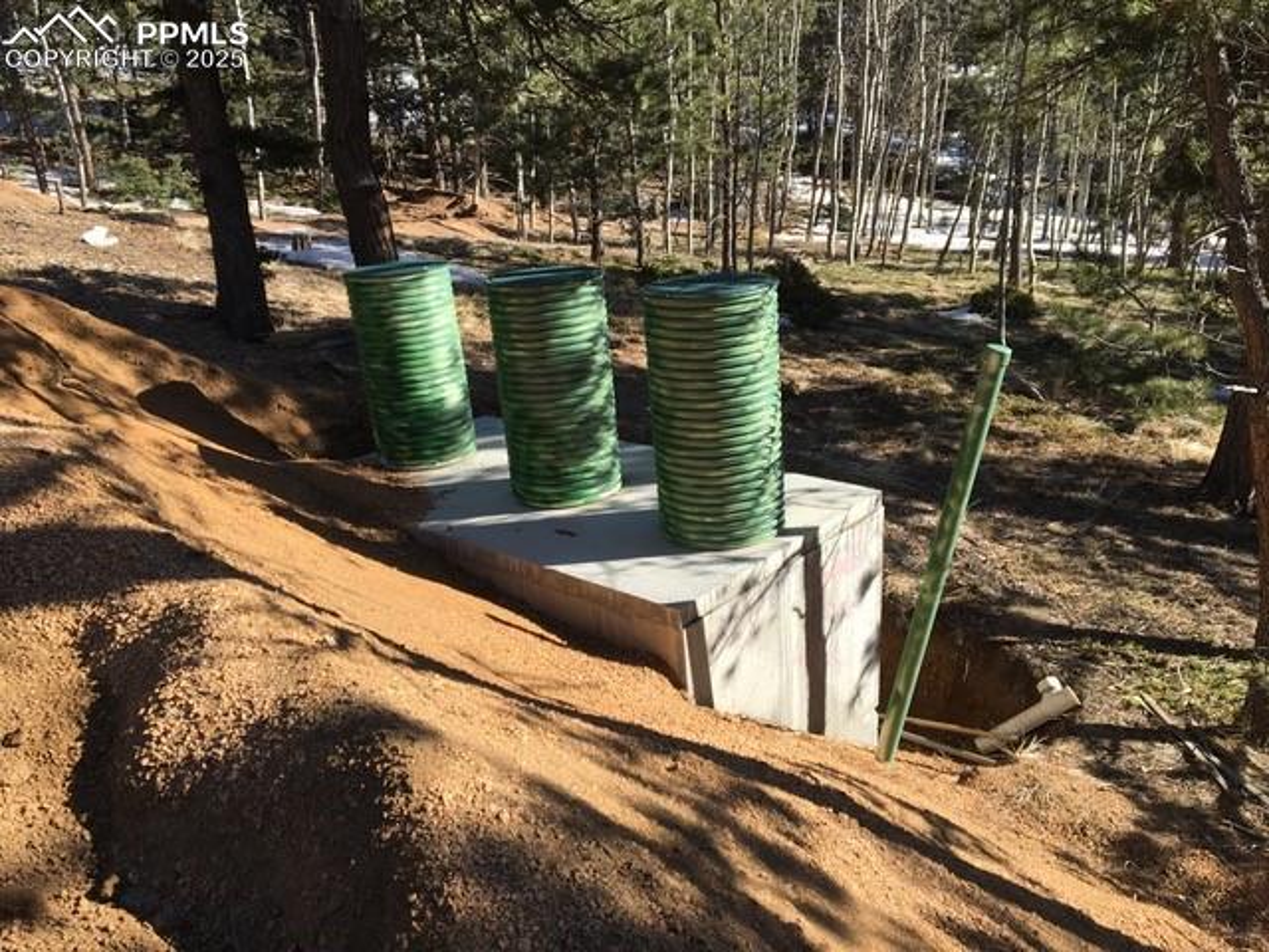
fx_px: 1063
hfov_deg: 61.7
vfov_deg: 48.2
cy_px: 476
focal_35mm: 29
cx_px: 634
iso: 25
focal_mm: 4.15
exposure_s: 1/874
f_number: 2.2
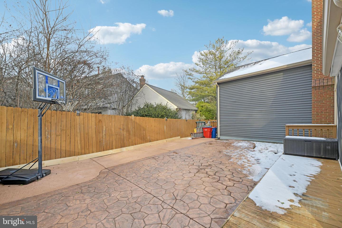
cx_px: 171
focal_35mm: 14
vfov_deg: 81.2
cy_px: 114
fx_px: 133
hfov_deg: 104.3
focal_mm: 14
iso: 100
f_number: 8
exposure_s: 1/100
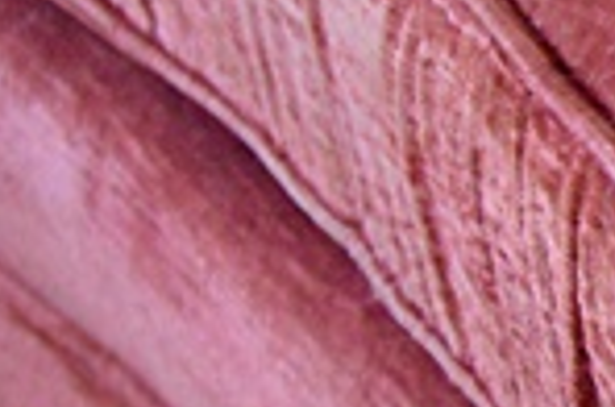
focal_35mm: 223
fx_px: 3801
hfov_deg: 8.1
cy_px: 392
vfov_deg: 6.1
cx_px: 1766
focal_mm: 22
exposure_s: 1/50
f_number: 3.5
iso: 3200
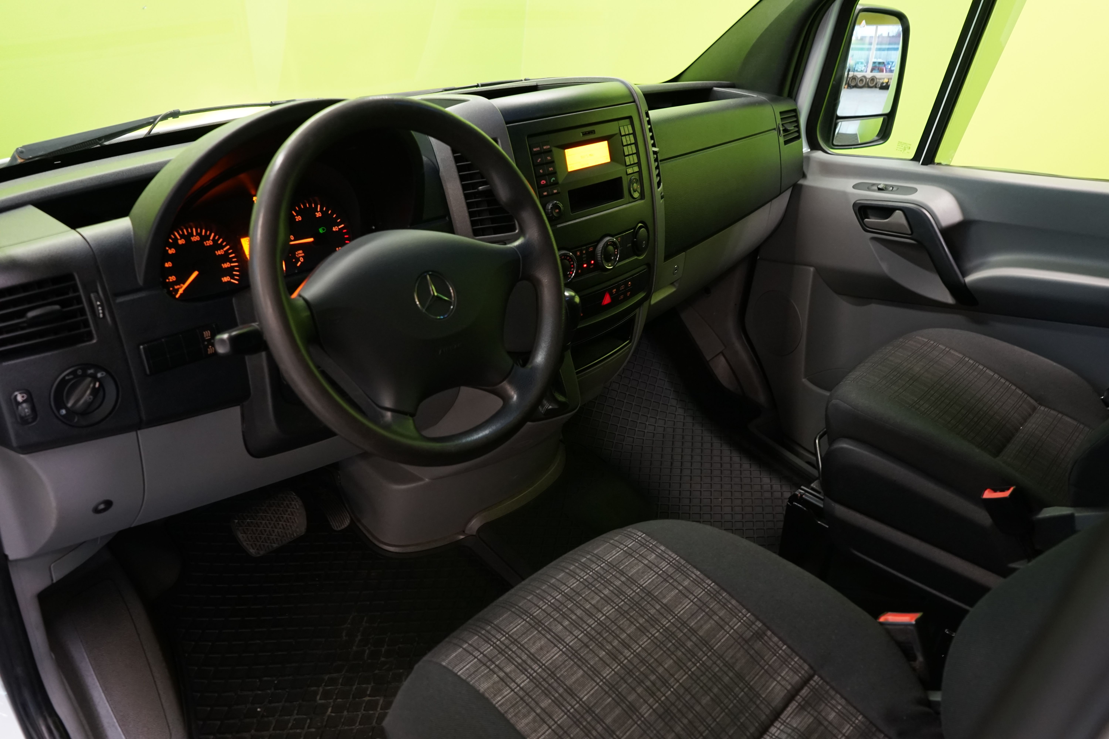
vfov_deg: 35.9
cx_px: 554
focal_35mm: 37
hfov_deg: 51.9
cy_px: 370
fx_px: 1140
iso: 1600
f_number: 5.6
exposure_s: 1/20
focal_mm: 37
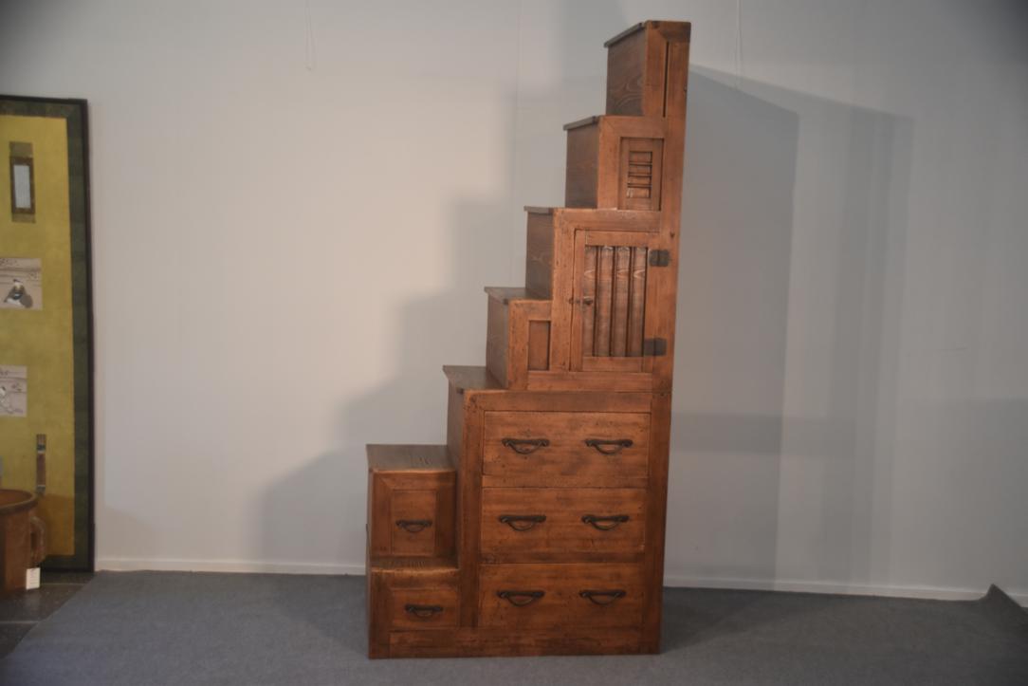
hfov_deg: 41.1
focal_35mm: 48
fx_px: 1371
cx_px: 514
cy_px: 343
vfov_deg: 28.1
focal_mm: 32
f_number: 4.2
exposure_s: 1/60
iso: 560
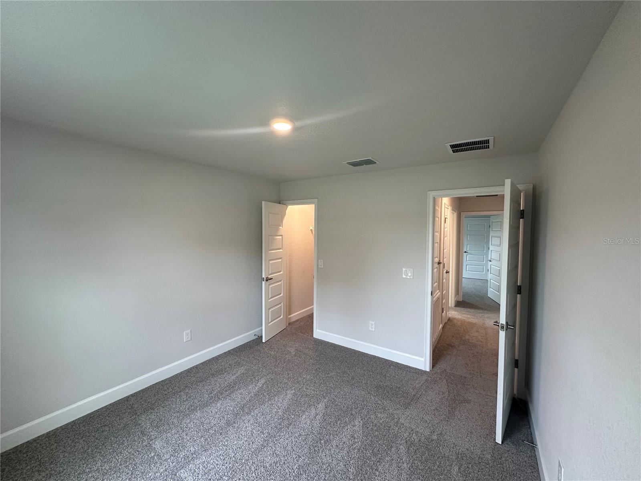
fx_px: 259
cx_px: 320
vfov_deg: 85.7
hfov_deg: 102.1
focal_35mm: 14
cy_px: 240
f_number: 2.2
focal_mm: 2.22
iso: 200
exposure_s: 1/120
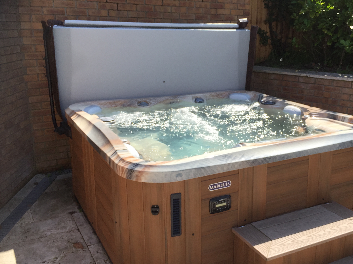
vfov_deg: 37.7
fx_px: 387
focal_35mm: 38
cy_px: 146
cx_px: 214
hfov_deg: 48.6
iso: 32
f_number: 2.2
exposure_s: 1/1199
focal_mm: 4.15
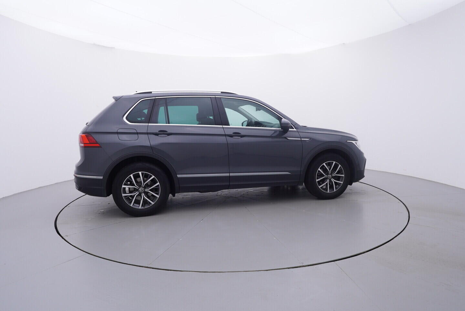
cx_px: 232
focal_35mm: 22
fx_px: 291
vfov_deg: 56.2
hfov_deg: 77.3
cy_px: 156
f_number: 5
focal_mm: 15
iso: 200
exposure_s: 1/80
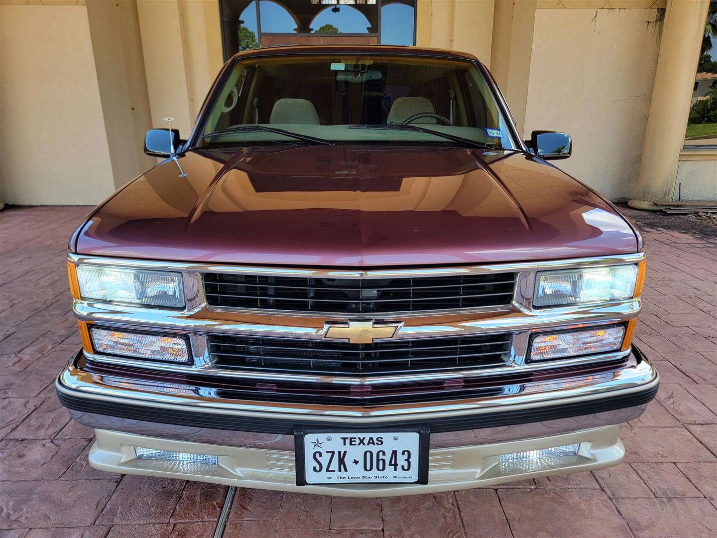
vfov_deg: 56.8
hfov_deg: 71.6
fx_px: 497
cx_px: 358
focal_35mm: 24
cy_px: 269
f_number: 1.8
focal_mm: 6.7
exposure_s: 1/120
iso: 20
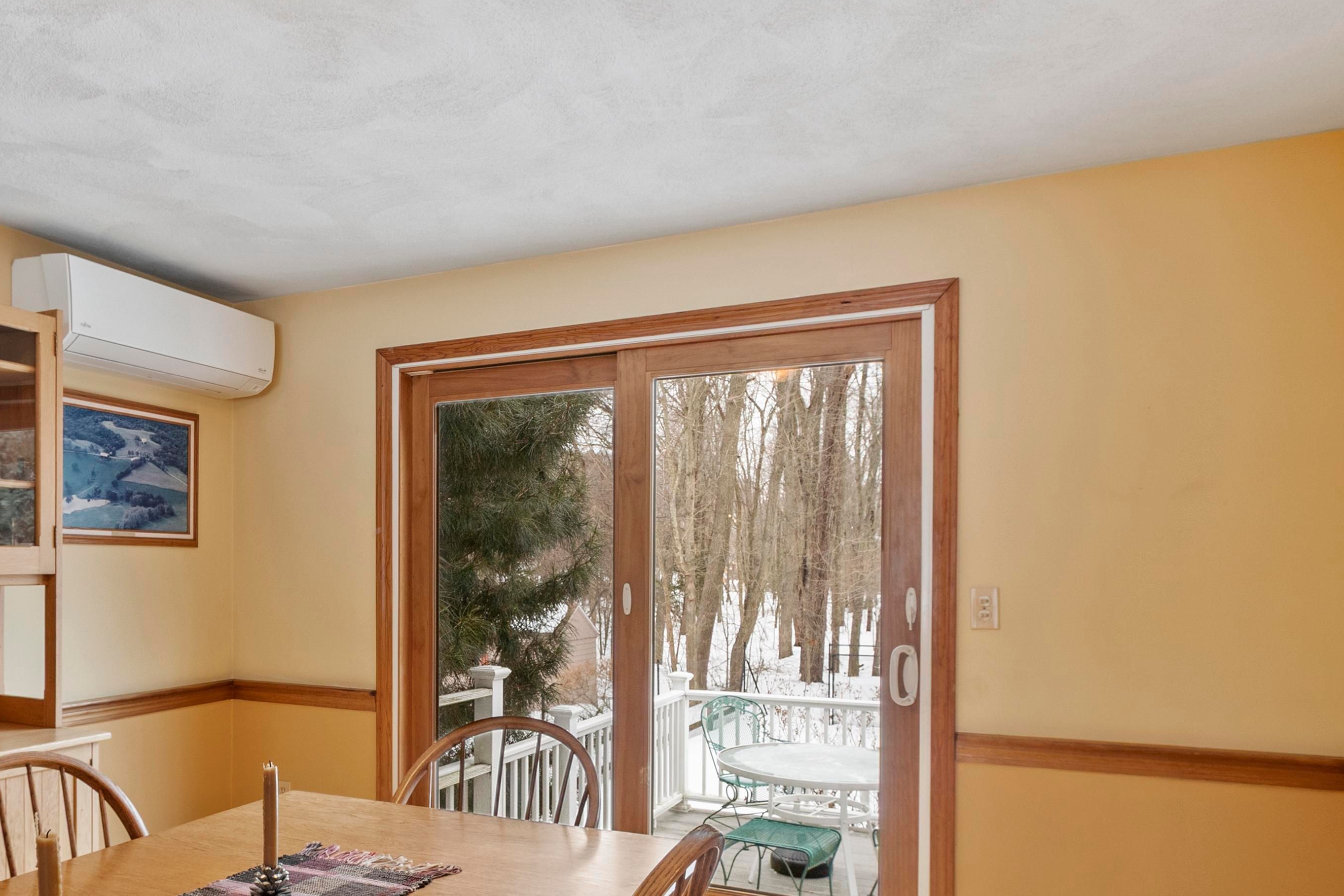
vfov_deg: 49.2
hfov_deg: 68.3
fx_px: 971
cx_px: 507
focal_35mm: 26
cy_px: 541
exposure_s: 1/2.5
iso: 400
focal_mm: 12
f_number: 8
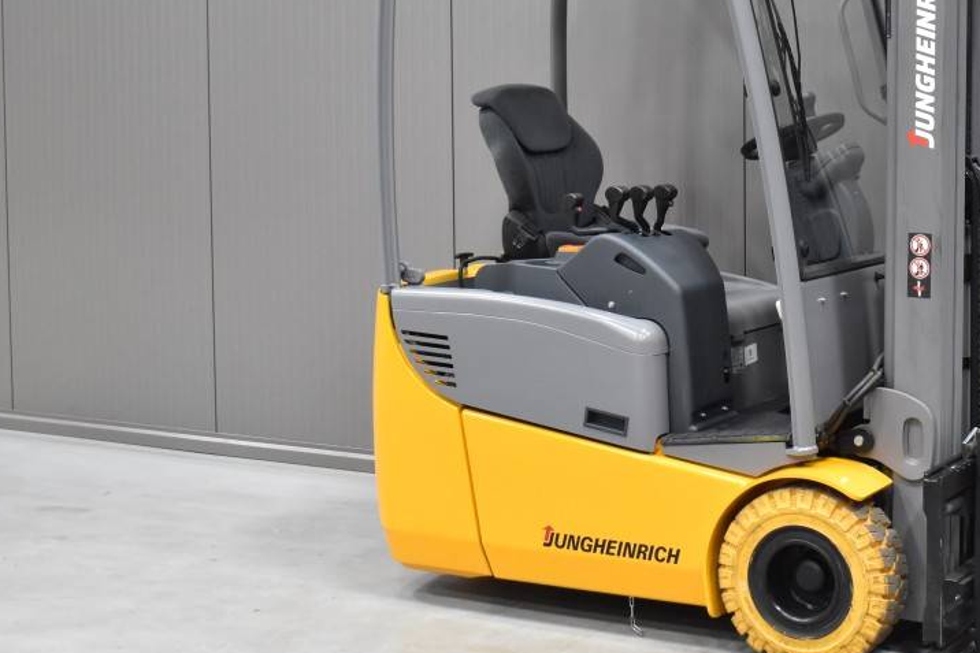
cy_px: 214
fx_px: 1710
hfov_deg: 31.3
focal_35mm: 63
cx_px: 764
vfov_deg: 21.5
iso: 1600
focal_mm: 25
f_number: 5
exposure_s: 1/40
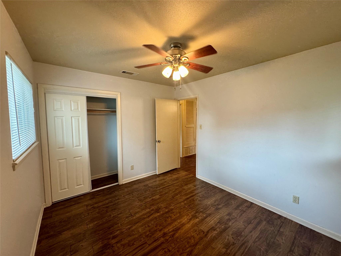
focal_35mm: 14
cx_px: 170
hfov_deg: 102.1
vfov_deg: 85.7
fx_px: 138
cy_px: 128
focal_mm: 2.22
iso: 250
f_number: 2.2
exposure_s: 1/60
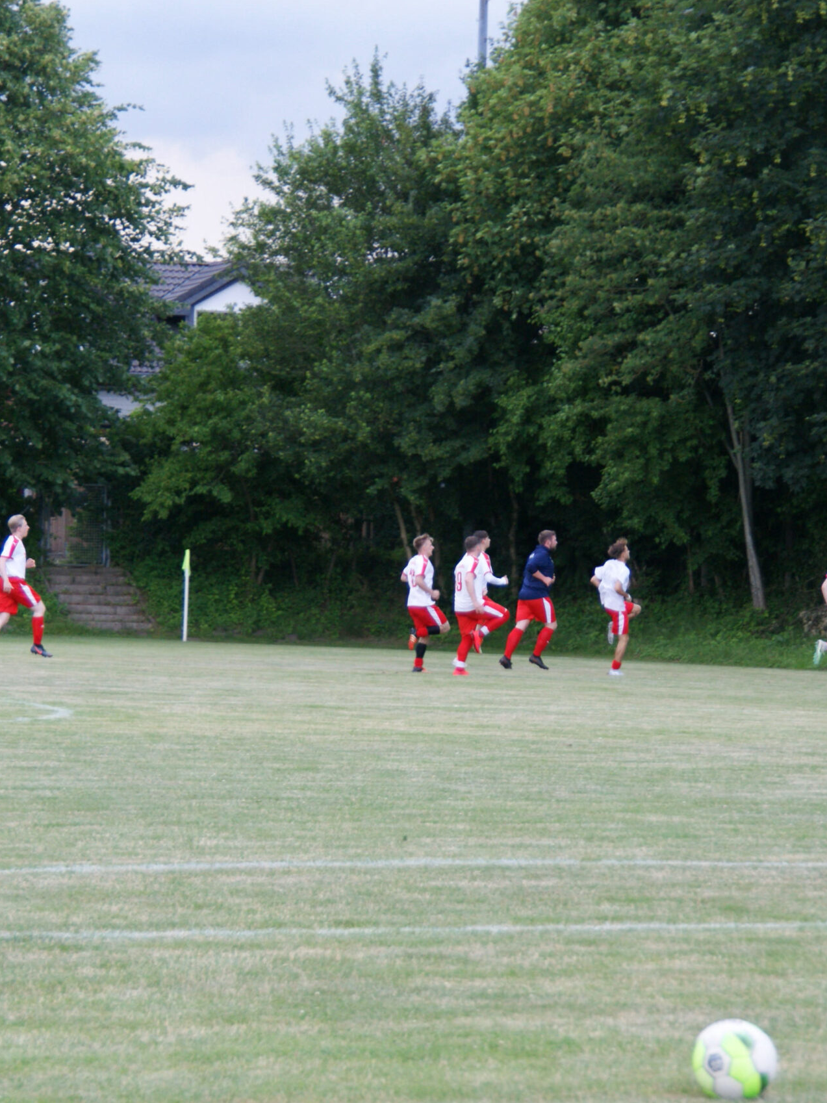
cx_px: 376
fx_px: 5544
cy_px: 553
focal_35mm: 174
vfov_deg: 11.4
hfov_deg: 8.5
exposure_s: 1/125
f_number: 5.6
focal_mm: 80
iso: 320
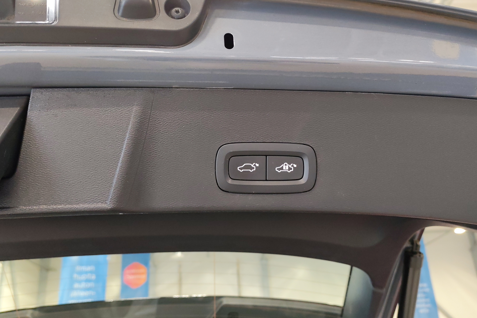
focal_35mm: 34
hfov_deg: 55.8
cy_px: 174
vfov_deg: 38.8
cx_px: 243
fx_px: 450
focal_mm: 6.12
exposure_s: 1/100
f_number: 1.9
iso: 1250
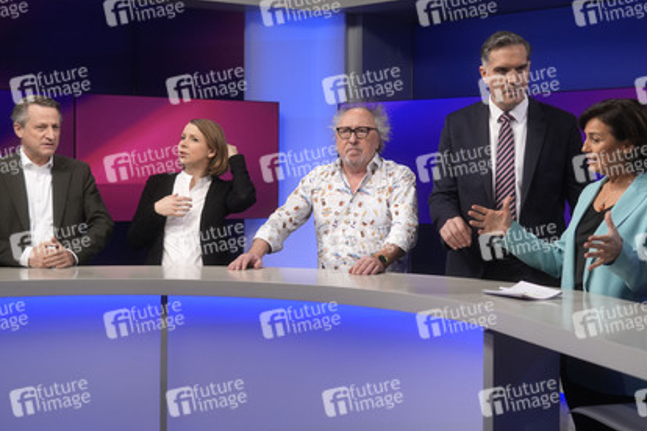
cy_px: 203
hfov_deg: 40.3
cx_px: 321
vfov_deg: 27.5
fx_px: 881
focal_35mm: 49
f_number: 2.2
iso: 640
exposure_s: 1/320
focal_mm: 30
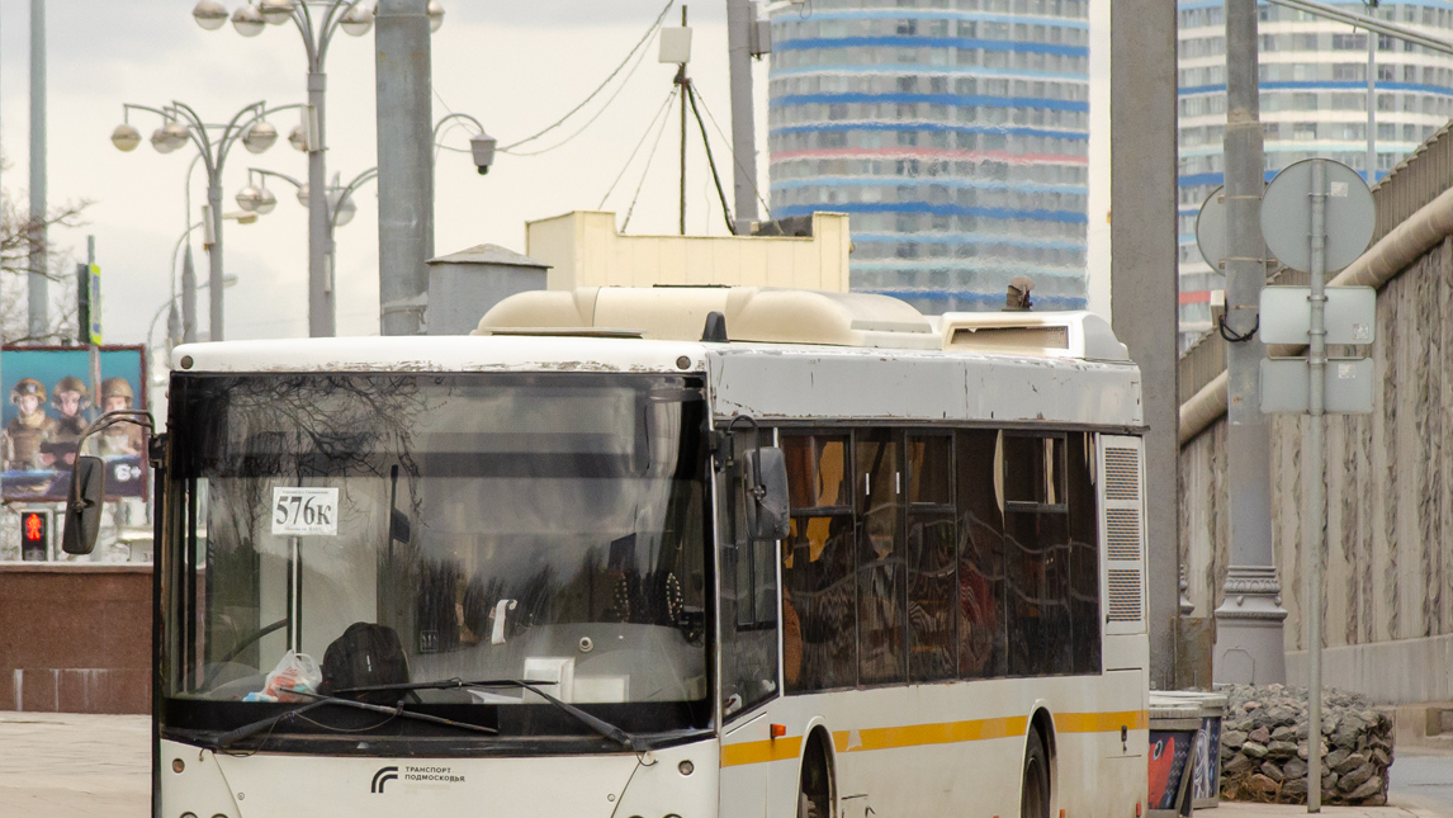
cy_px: 510
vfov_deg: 4.4
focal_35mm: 278
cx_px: 636
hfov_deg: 7.8
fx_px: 10700
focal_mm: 135
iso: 640
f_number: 7.1
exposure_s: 1/2000
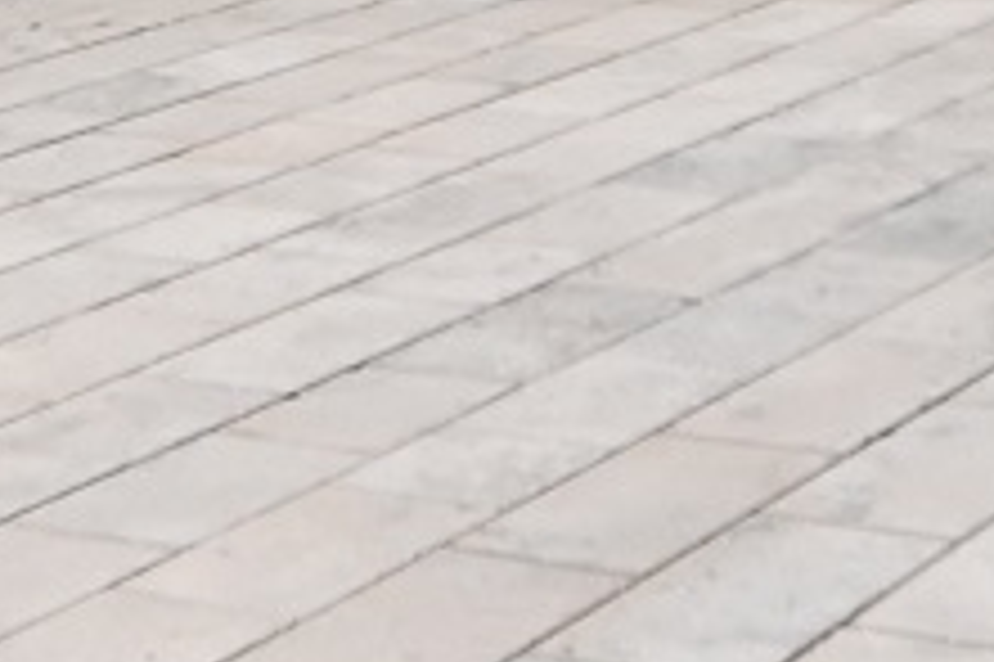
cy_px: -531
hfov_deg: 15.9
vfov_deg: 10.0
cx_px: 400
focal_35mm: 129
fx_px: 3559
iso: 1400
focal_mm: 13
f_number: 4
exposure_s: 1/20
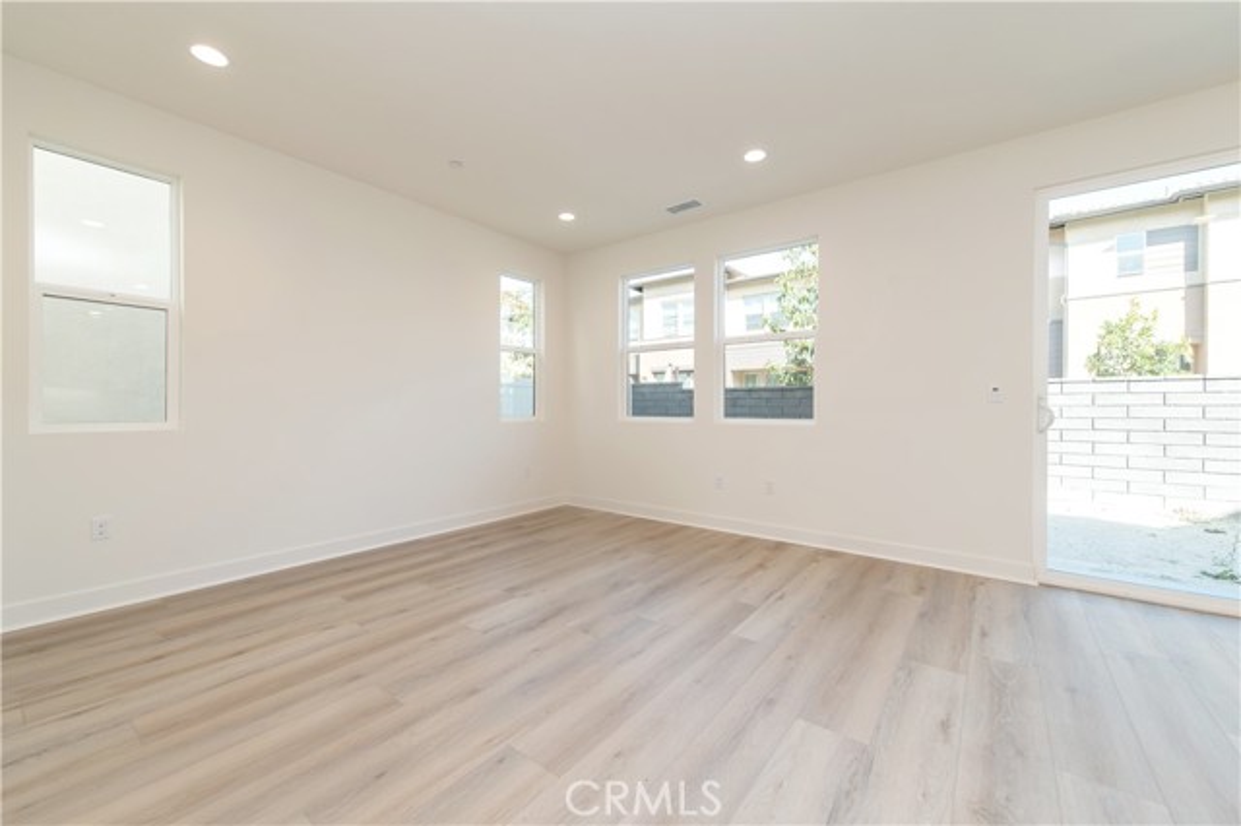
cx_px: 620
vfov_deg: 81.1
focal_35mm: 14
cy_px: 413
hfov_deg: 104.3
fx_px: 482
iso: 200
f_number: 5
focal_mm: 14
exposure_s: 1/100
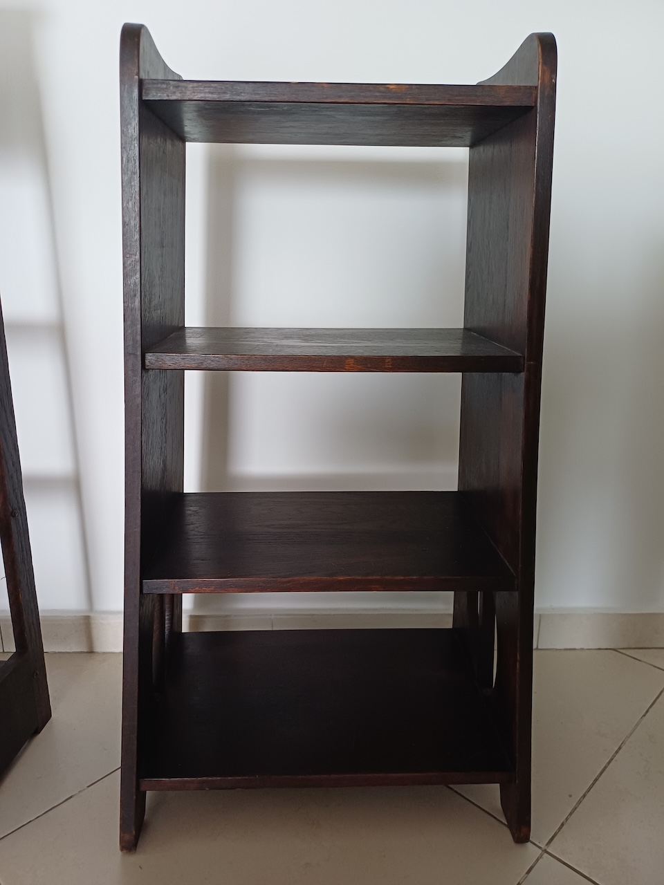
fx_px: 639
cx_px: 332
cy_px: 442
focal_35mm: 25
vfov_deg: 69.4
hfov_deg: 54.9
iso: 320
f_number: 1.8
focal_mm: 4.65
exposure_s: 1/50
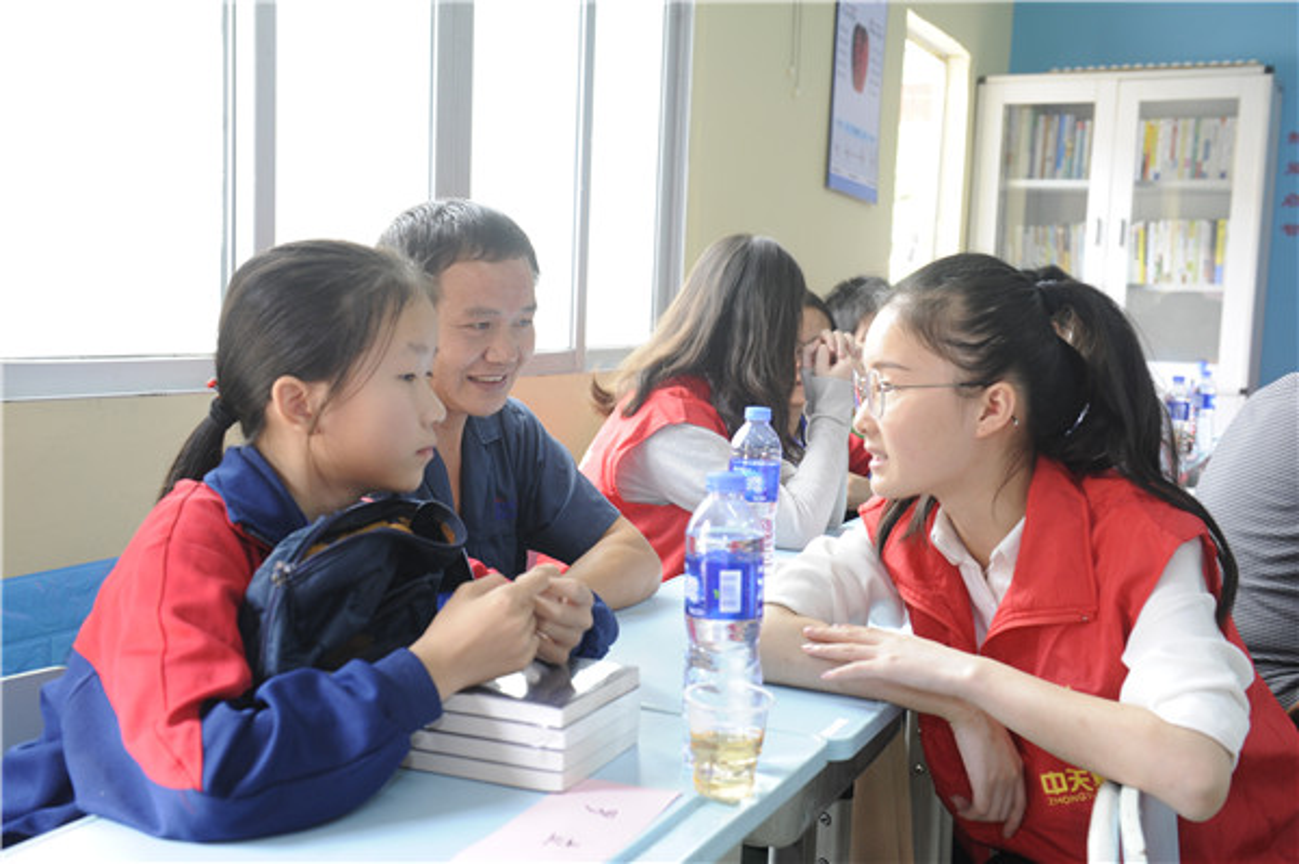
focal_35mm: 44
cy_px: 432
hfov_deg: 44.5
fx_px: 1586
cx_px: 650
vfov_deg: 30.5
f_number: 5.6
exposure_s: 1/40
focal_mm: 44
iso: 1250
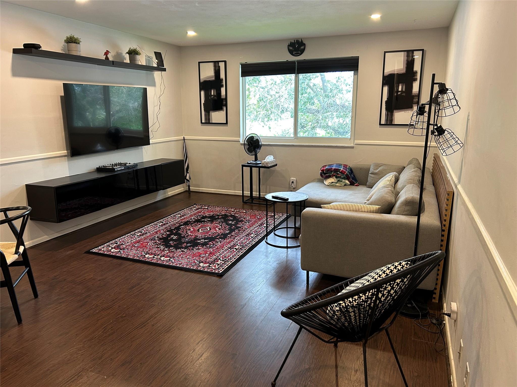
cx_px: 258
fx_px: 388
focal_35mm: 26
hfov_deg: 67.3
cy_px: 194
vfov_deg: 53.1
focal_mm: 5.7
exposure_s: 1/60
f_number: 1.5
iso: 160
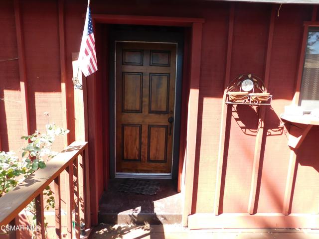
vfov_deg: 58.9
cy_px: 120
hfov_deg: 73.9
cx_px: 160
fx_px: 212
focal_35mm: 23
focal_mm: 4
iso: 125
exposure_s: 1/160
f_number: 3
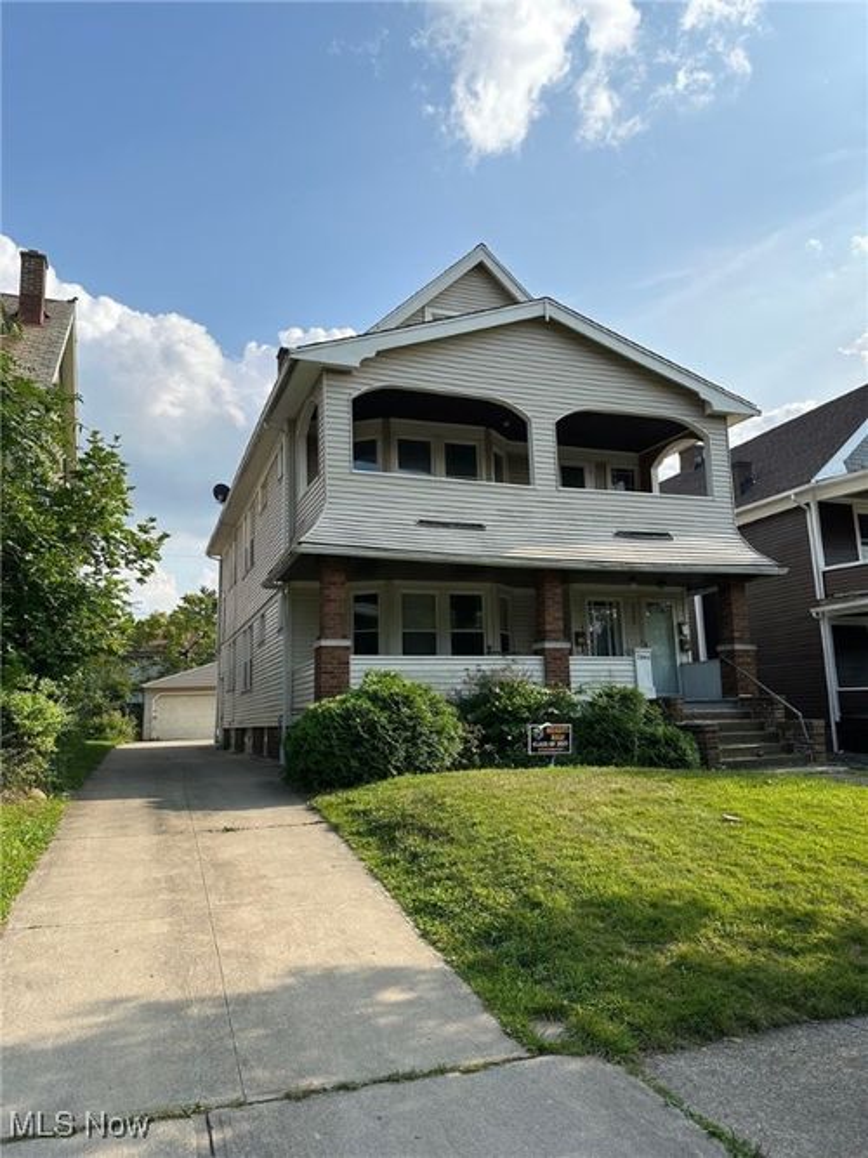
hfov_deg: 56.8
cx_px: 434
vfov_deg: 71.6
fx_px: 803
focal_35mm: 24
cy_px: 579
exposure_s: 1/4016
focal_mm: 6.86
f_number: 1.78
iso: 80
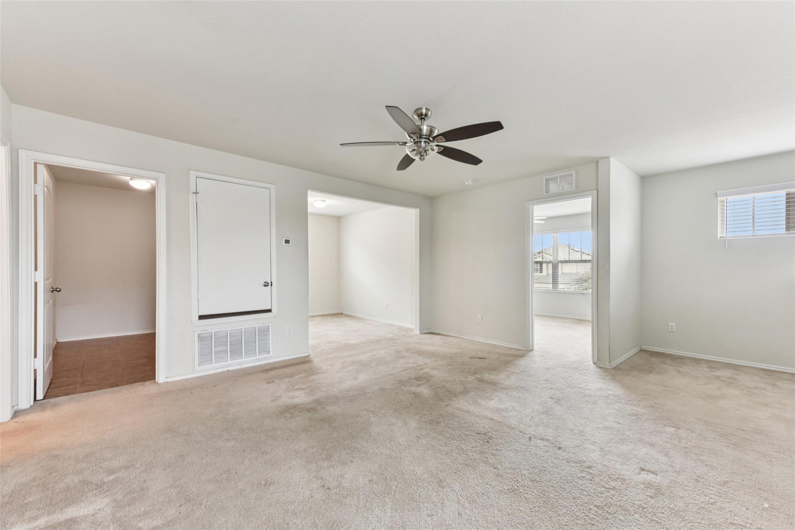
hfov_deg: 104.3
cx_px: 398
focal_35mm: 14
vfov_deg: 81.2
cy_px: 265
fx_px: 309
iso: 400
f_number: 8
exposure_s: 1/15
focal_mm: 14
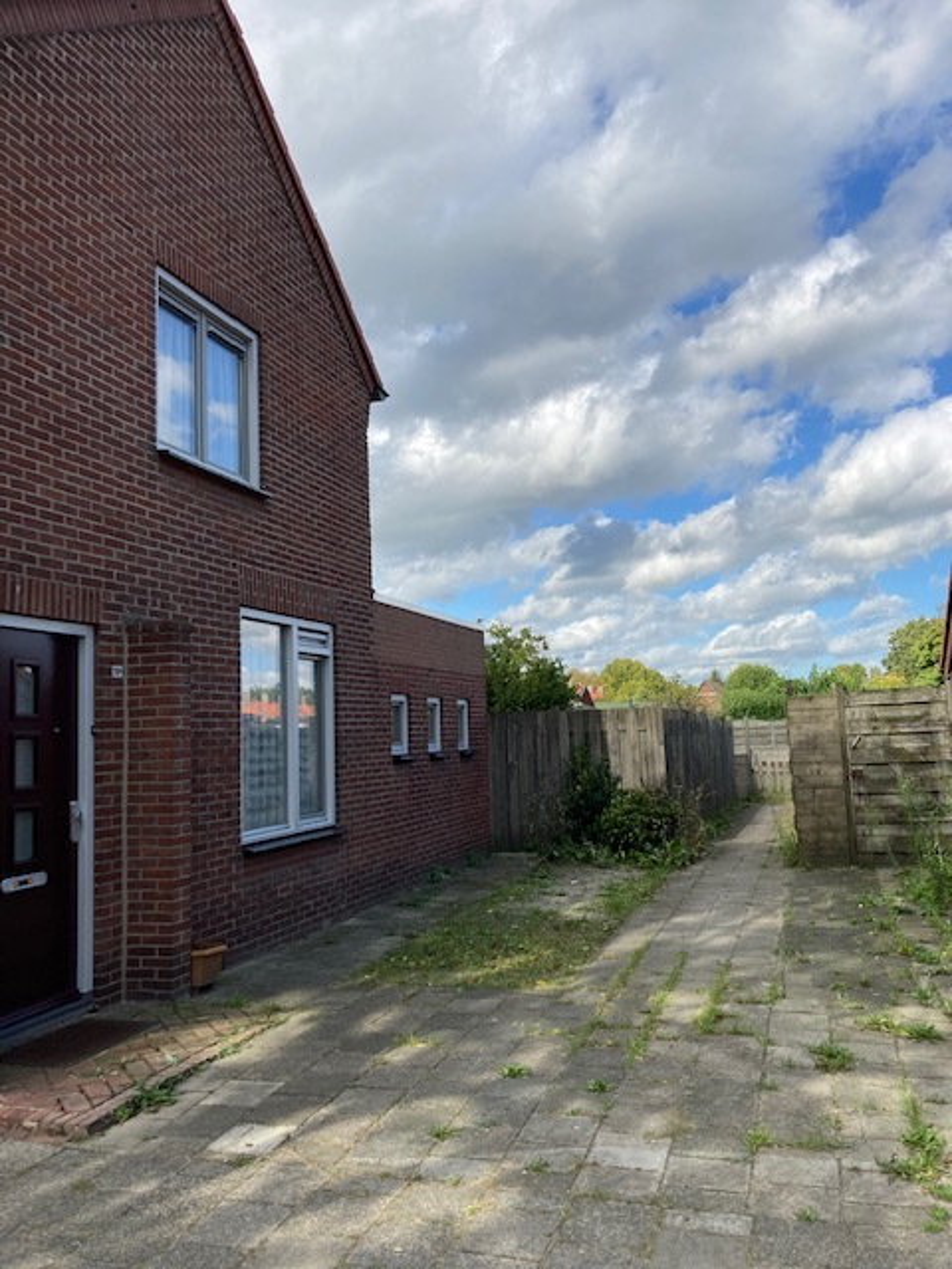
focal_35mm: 28
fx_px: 1027
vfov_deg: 63.4
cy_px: 634
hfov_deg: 49.7
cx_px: 476
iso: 20
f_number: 1.8
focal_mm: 3.99
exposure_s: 1/1869
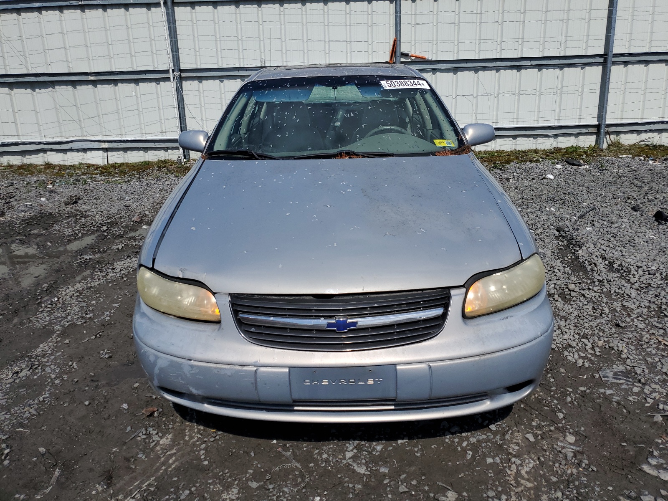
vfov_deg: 53.1
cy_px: 250
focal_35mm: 26
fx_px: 502
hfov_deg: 67.3
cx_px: 334
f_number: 1.5
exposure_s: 1/10000
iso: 50
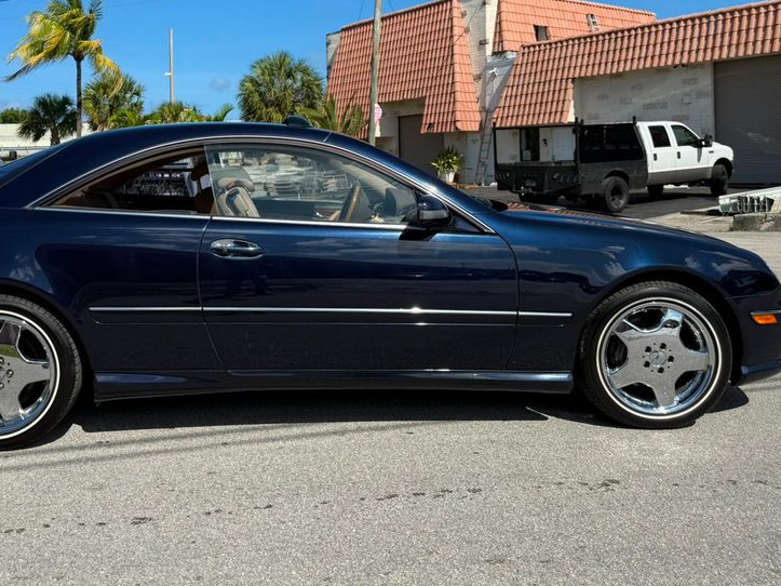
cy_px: 173
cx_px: 300
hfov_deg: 53.5
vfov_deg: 41.0
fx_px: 767
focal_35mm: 34
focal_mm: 6.76
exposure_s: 1/4673
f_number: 1.78
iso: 80
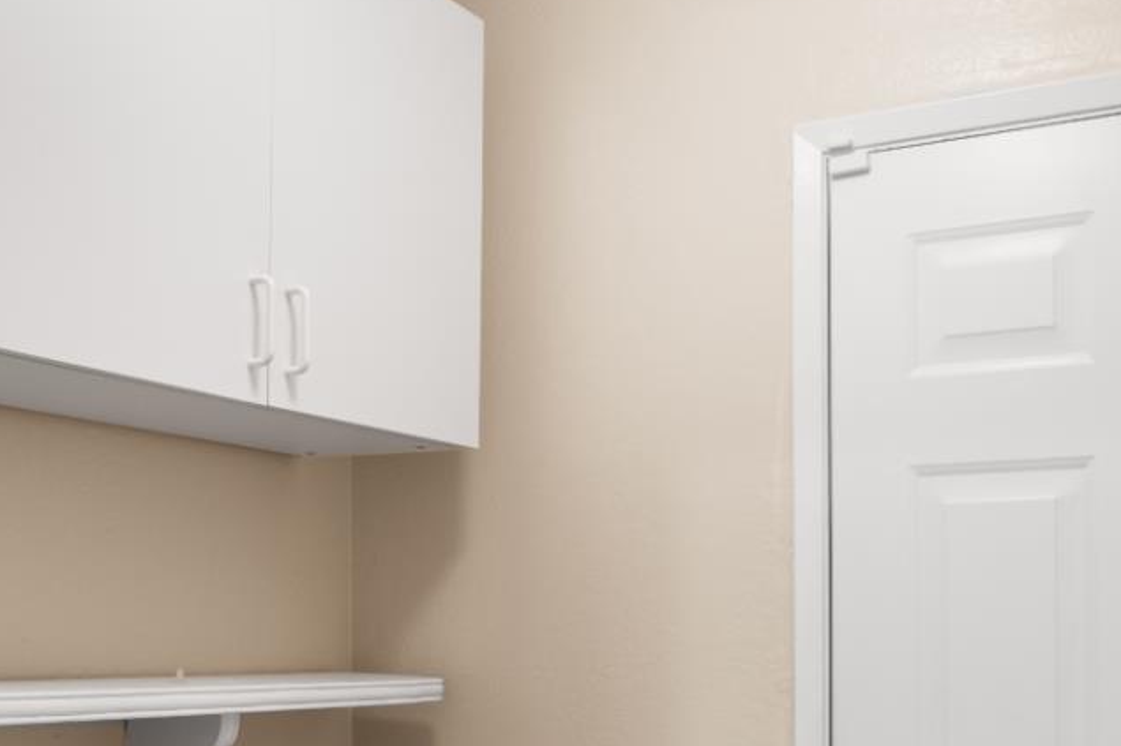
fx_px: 1619
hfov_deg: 38.2
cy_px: 714
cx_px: 583
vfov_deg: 25.0
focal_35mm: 52
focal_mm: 14.5
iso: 160
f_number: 5.6
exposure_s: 1/2
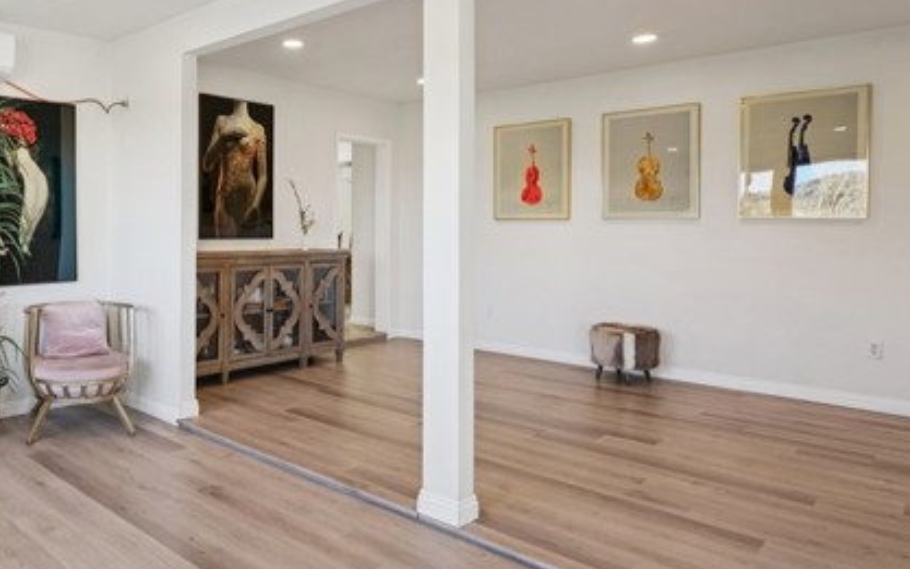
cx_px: 258
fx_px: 620
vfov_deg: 49.0
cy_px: 229
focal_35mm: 25
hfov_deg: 69.0
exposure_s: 1/30
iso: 400
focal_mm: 16
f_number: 8
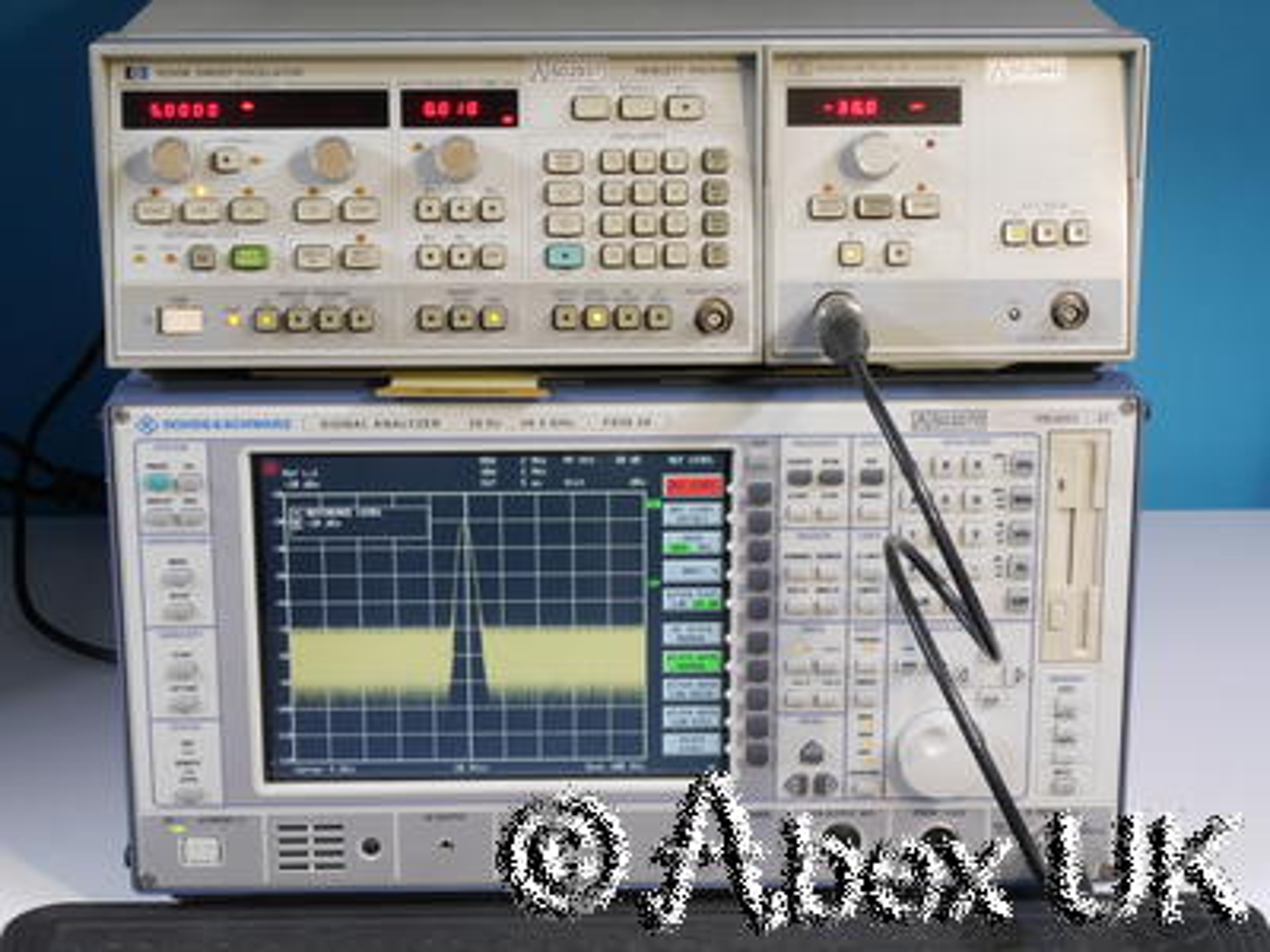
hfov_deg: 24.4
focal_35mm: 80
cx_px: 635
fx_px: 2935
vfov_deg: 18.4
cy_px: 476
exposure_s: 1
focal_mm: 40
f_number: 22
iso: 800
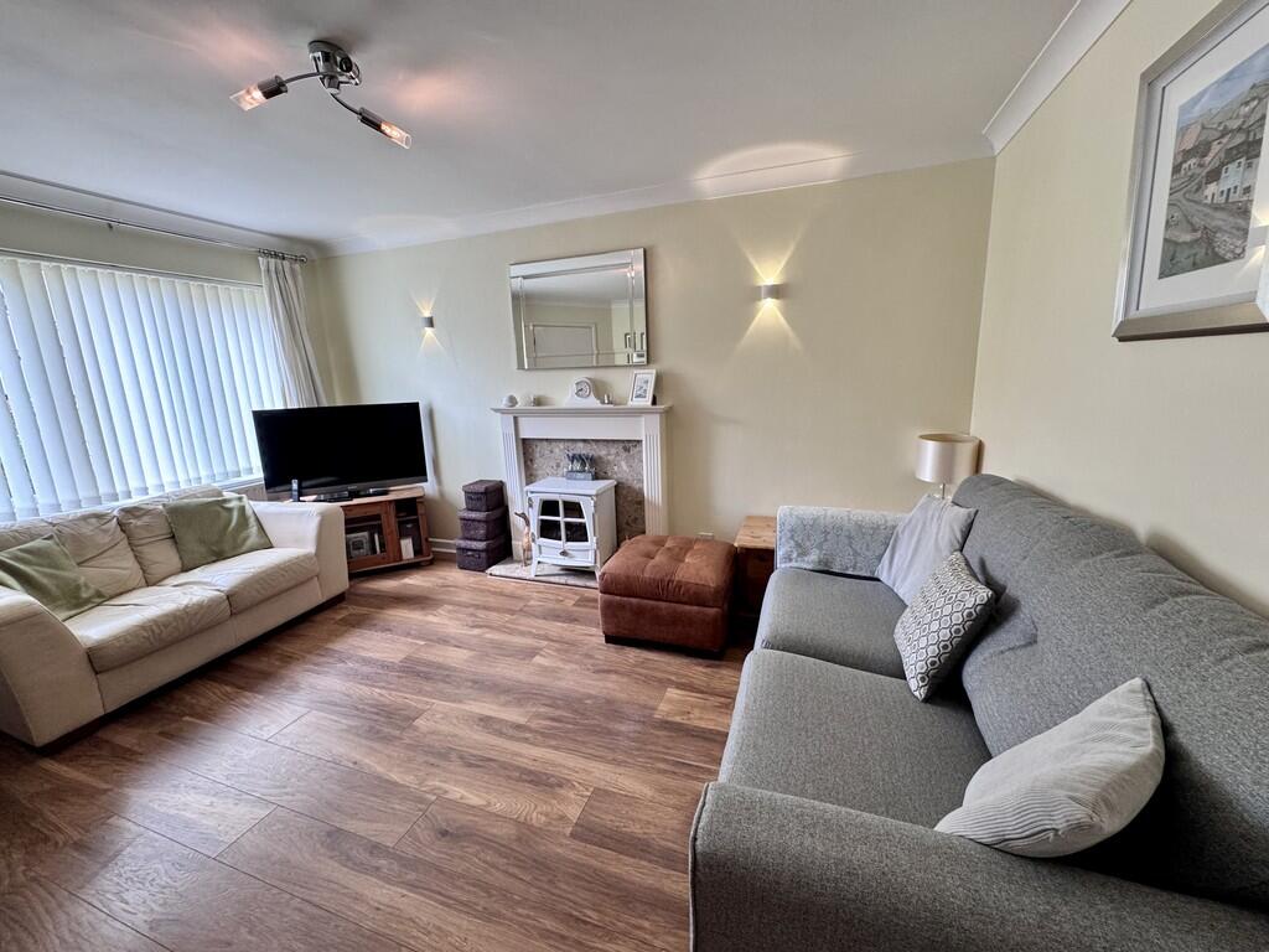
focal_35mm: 14
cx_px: 634
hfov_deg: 102.1
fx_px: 513
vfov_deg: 85.7
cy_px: 476
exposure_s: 1/100
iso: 200
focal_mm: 2.22
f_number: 2.2
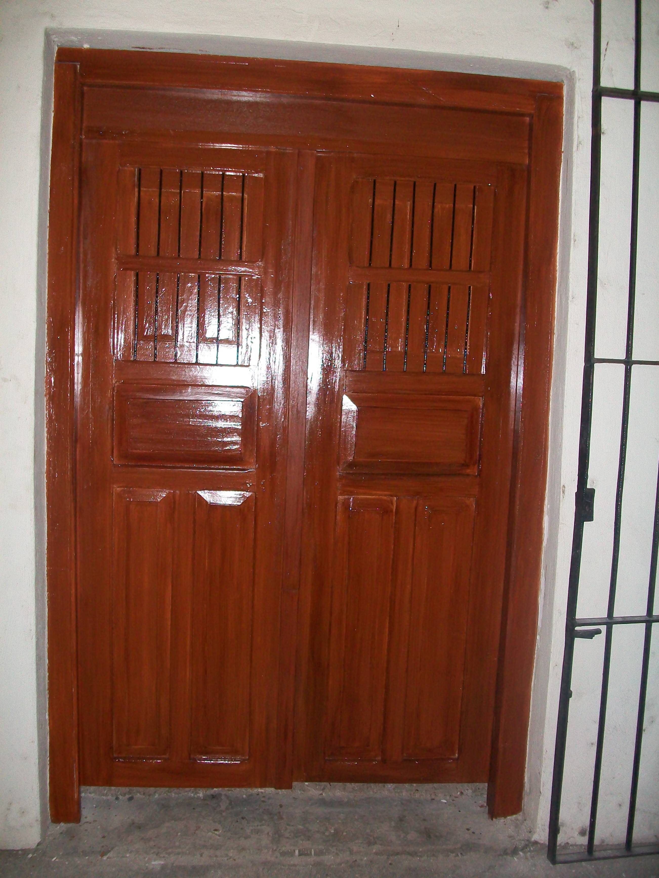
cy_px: 439
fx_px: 863
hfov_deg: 41.8
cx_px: 330
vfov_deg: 54.0
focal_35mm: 34
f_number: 2.8
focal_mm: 5.7
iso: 160
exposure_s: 1/30
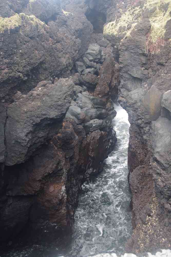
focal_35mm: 34
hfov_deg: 38.4
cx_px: 86
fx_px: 246
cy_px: 128
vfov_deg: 55.1
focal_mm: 23
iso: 400
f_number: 5.6
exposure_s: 1/50
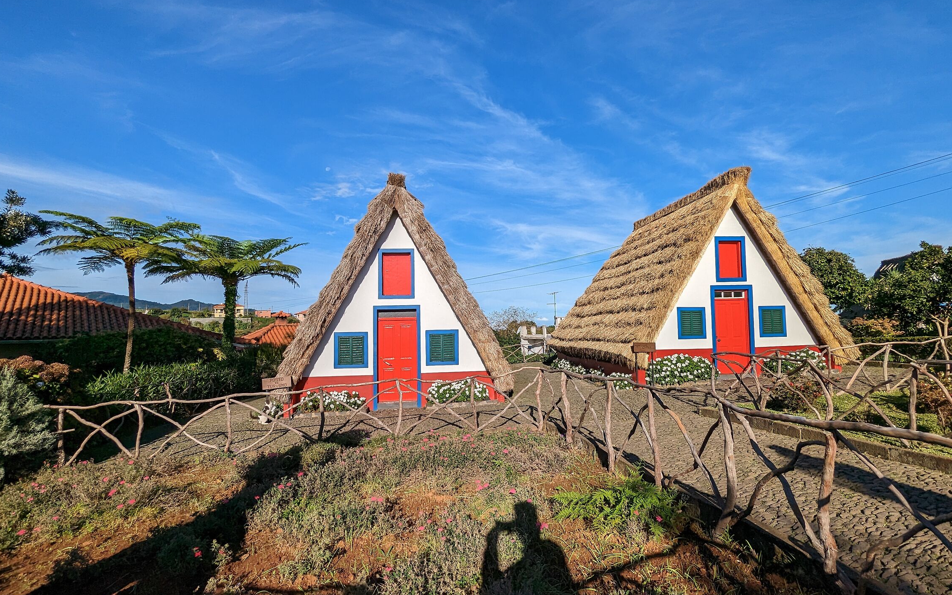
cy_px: 300
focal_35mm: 18
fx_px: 467
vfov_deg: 65.0
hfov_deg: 91.1
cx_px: 486
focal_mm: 2.35
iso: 47
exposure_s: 1/4149
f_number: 2.2
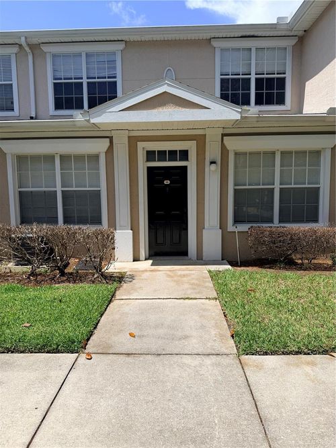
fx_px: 311
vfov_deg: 71.6
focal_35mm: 24
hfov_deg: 56.8
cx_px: 168
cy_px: 224
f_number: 1.78
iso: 80
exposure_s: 1/5319
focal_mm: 6.76
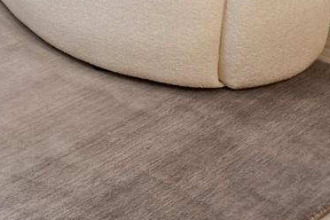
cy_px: -325
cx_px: -263
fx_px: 706
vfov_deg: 12.9
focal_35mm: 77
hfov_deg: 19.6
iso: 320
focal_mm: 14
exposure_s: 1/3
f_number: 10
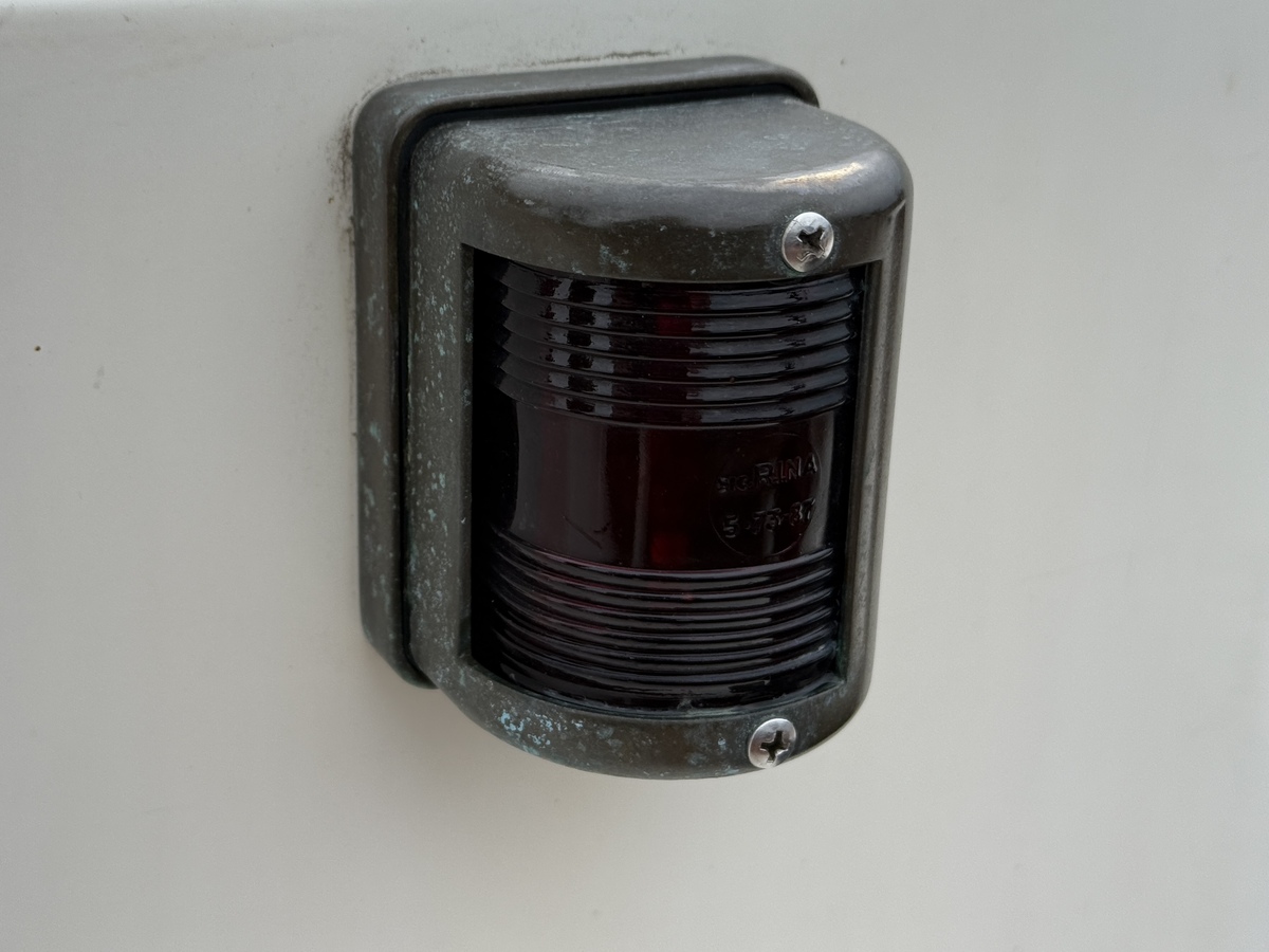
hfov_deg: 39.7
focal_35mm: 48
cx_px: 634
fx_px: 1760
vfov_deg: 30.3
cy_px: 476
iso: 80
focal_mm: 6.76
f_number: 1.78
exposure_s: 1/2208
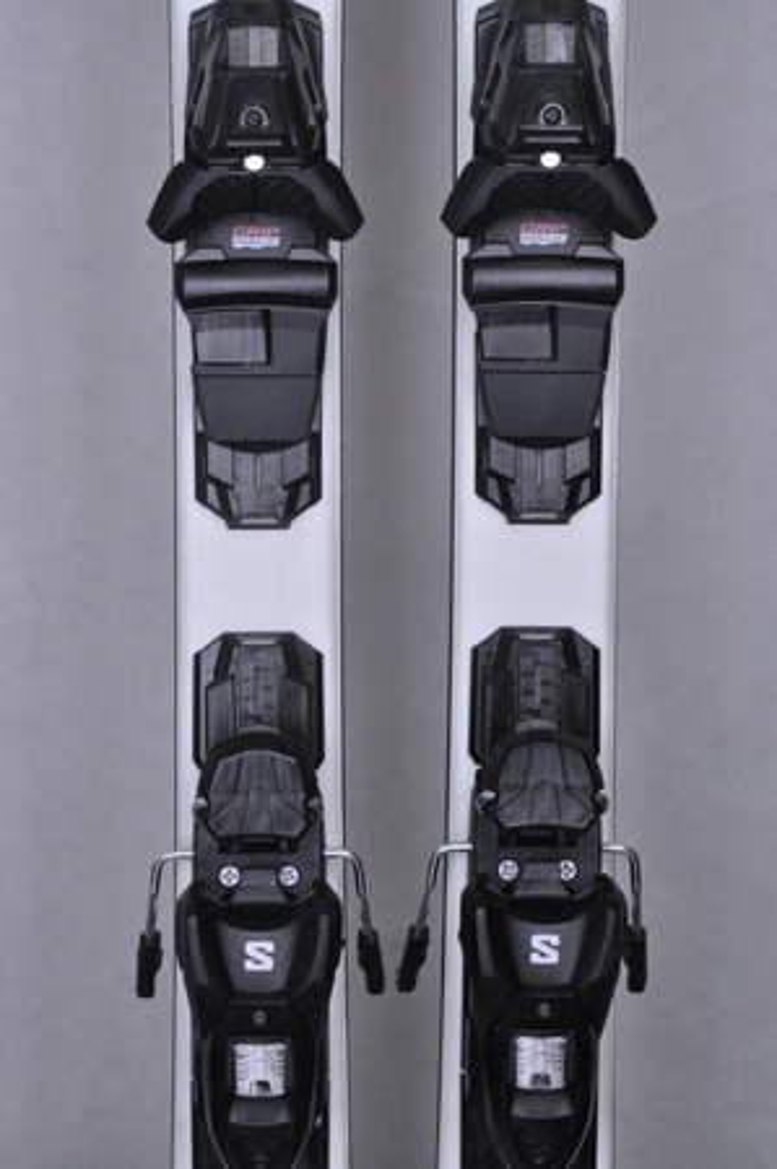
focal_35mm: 120
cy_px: 584
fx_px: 3894
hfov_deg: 11.4
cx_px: 388
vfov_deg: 17.1
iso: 3200
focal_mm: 80
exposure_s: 1/125
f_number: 9.5
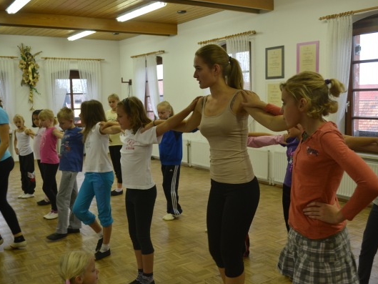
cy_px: 142
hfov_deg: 51.3
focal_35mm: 36
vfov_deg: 39.7
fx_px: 393
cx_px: 184
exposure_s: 1/60
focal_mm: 22
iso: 500
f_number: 4
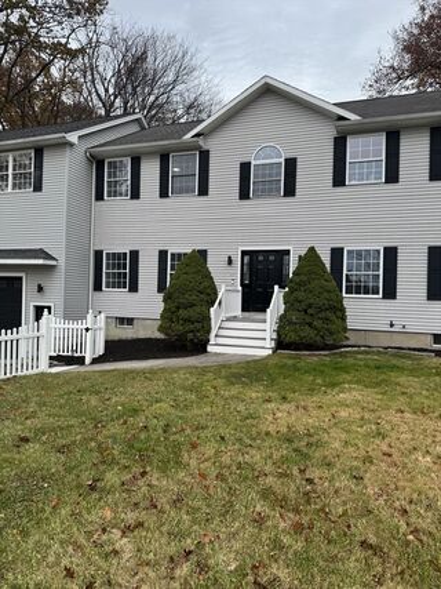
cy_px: 294
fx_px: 408
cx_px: 220
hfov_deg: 56.8
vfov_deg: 71.6
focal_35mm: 24
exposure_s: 1/1456
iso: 80
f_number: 1.78
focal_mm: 6.76
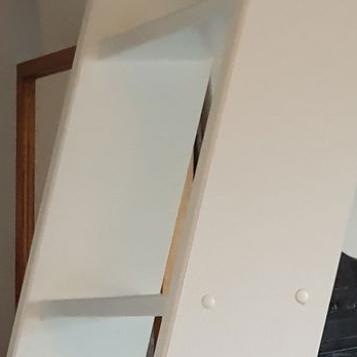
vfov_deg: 11.2
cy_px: 726
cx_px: 430
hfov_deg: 12.1
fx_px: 1645
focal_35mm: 141
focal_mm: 4.3
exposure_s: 1/17
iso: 250
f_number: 1.5
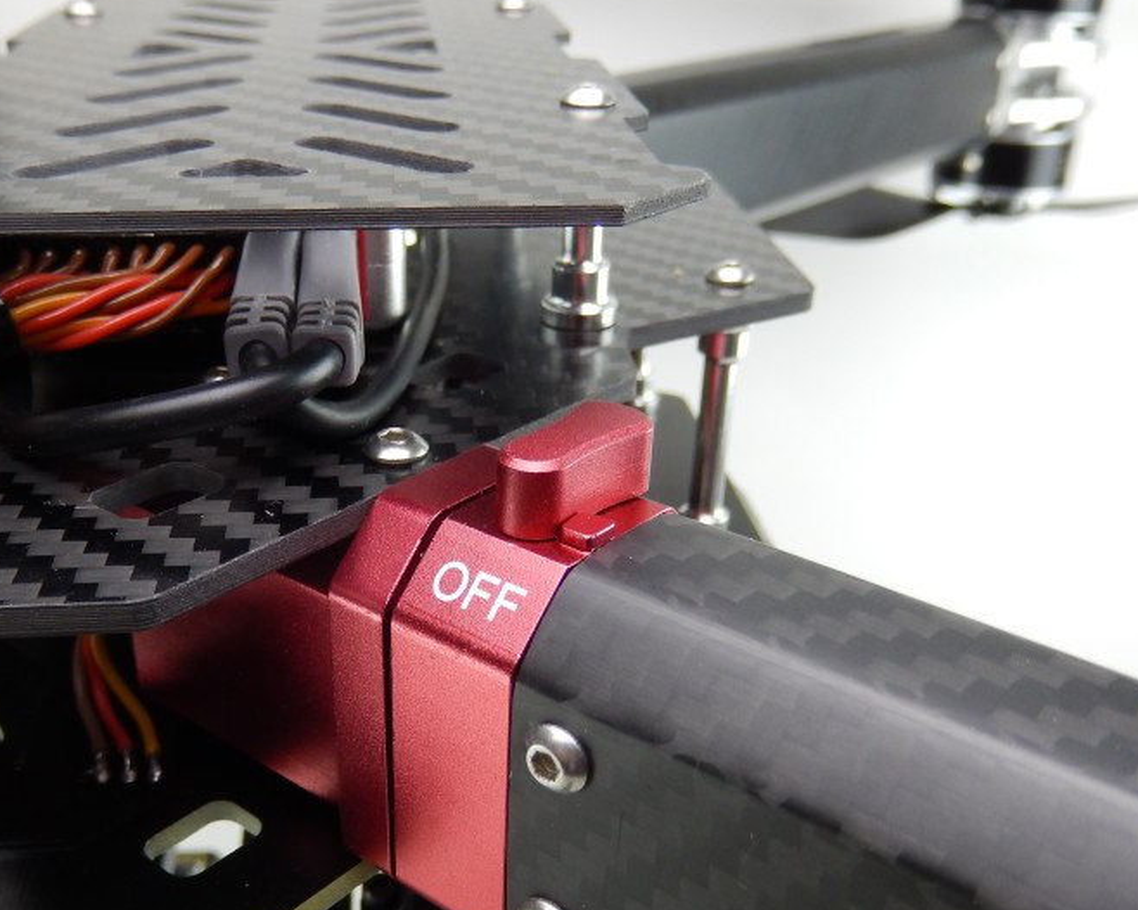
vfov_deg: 38.6
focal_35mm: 38
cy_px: 625
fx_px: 1279
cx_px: 470
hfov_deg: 47.7
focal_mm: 4.5
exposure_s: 1/50
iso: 125
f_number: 3.4
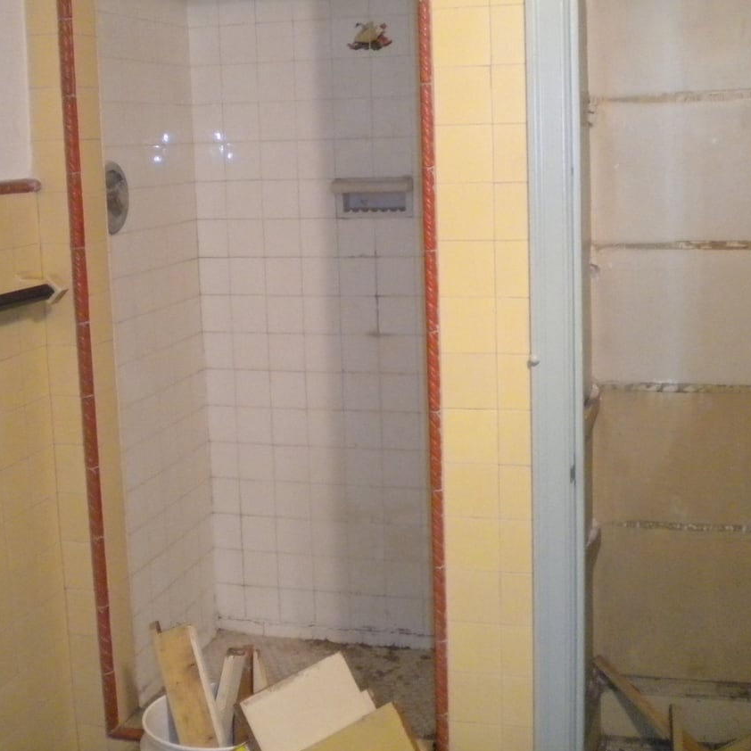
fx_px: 1203
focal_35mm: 49
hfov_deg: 34.7
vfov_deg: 34.6
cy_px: 318
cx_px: 350
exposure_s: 1/30
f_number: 3.1
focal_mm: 6.3
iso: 800
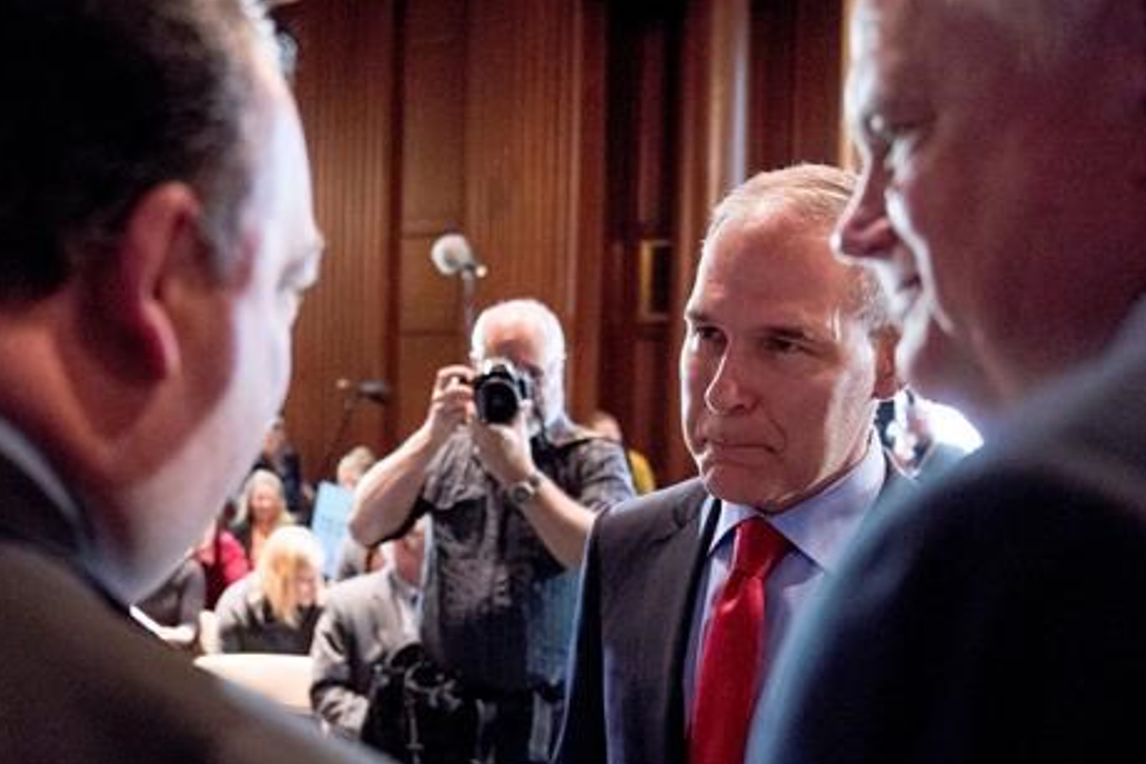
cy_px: 521
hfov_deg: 55.2
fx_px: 1082
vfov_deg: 38.4
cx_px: 437
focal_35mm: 34
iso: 5000
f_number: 2.8
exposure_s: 1/250
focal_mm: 24
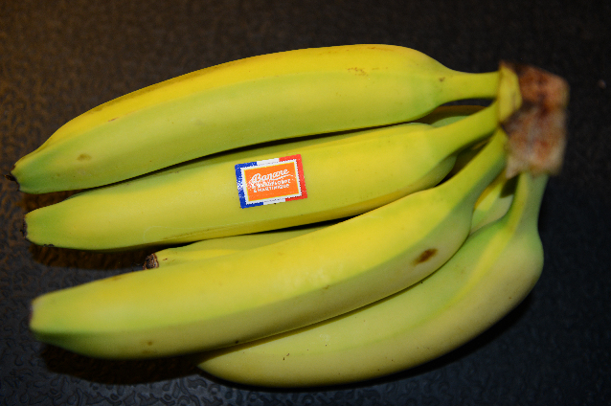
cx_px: 306
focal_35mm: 48
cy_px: 203
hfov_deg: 41.2
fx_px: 814
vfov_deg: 28.0
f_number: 2.8
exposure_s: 1/60
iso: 560
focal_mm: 48
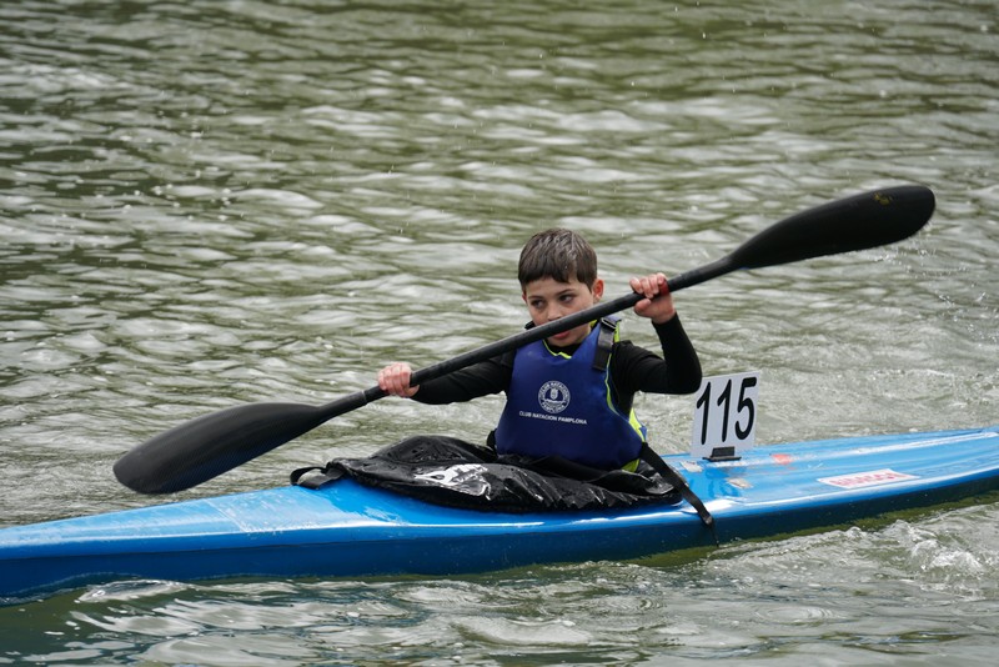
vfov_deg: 3.1
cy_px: 334
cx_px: 500
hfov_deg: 4.6
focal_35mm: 450
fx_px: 12491
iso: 200
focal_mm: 300
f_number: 5.6
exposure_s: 1/400
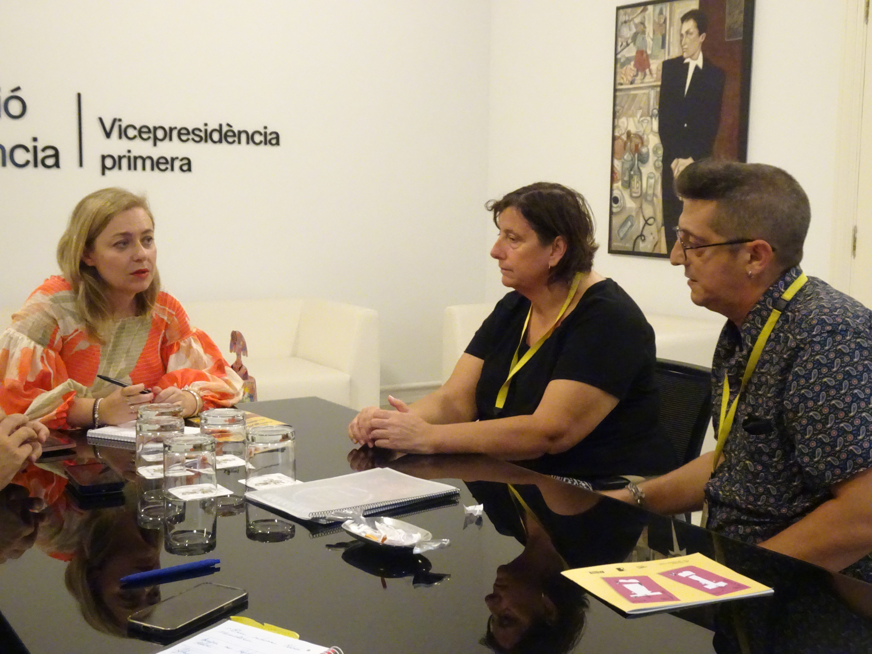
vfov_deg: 33.6
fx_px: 1083
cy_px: 327
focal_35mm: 43
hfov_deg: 43.9
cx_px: 436
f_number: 4
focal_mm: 7.3
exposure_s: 1/80
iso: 2500
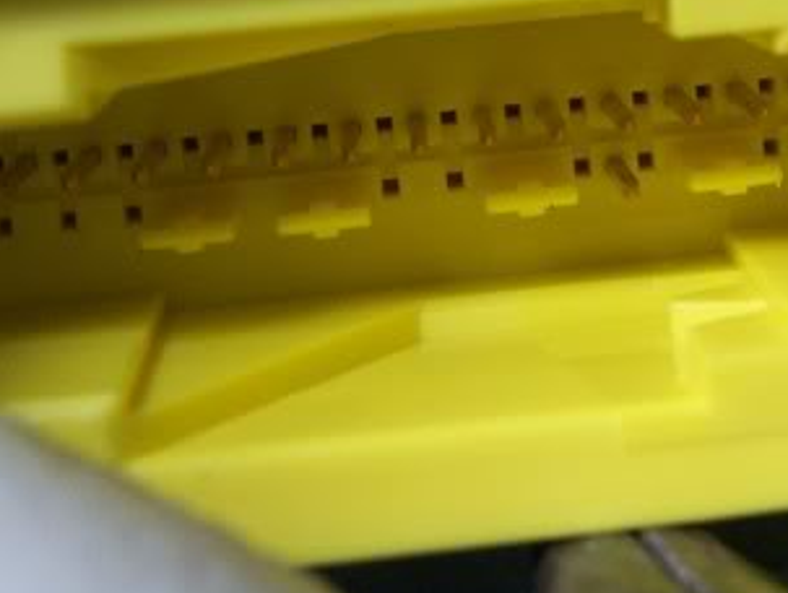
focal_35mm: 95
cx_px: 580
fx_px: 2165
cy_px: 116
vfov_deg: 15.5
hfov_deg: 20.5
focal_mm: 6
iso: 125
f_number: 2.8
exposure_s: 1/30
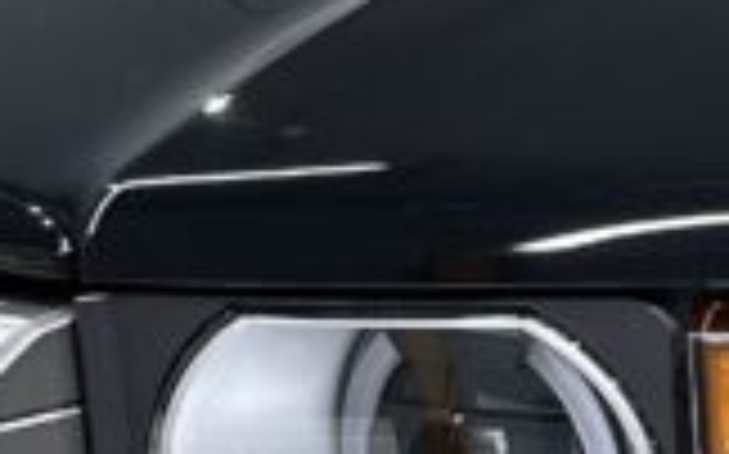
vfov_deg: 8.1
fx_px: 3196
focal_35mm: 161
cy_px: 476
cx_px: 1197
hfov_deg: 12.2
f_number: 1.78
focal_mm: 6.86
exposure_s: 1/60
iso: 160
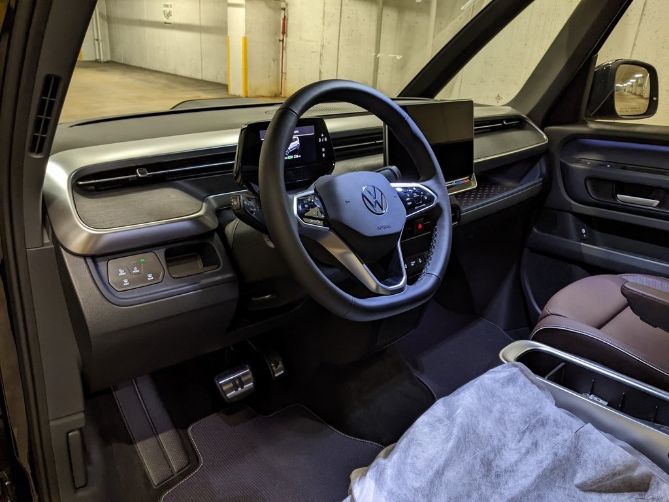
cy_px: 251
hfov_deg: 65.3
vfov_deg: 51.4
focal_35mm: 27
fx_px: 522
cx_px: 334
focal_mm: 4.44
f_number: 1.8
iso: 355
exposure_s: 1/24
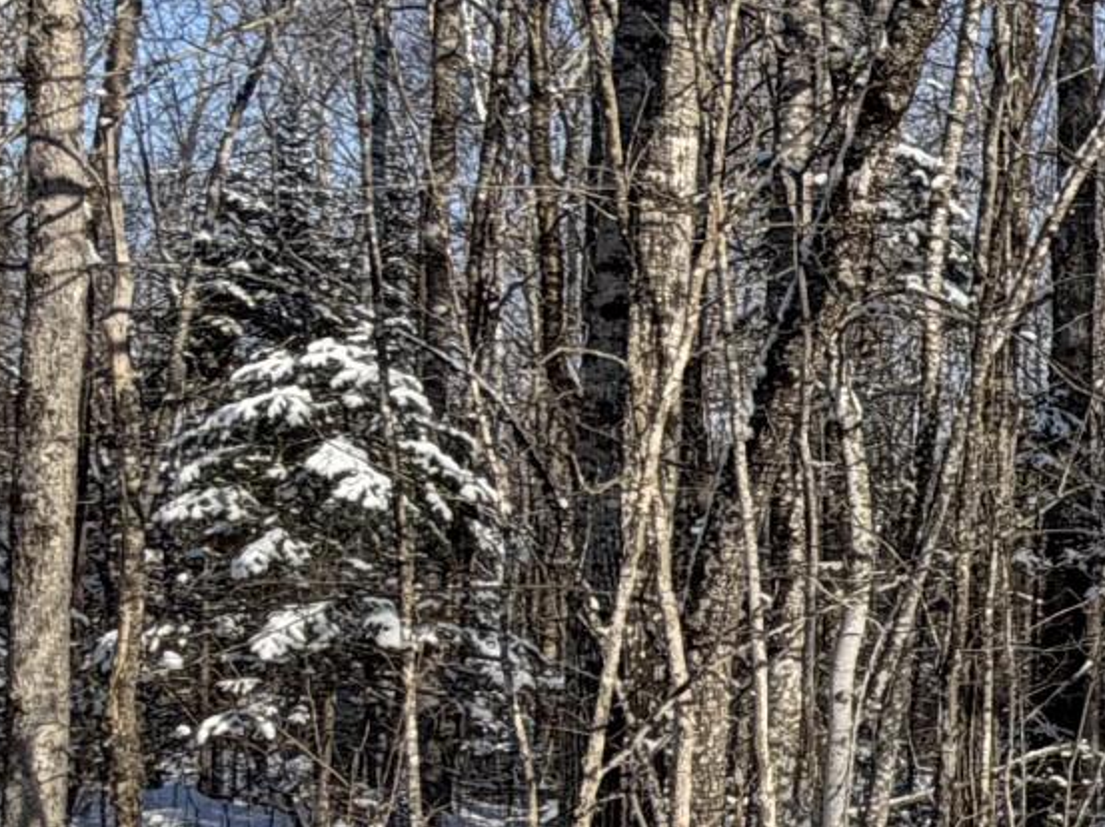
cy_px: 505
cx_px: 1932
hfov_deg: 19.7
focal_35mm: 76
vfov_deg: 19.3
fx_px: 2424
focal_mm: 2.22
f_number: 2.2
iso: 25
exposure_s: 1/770
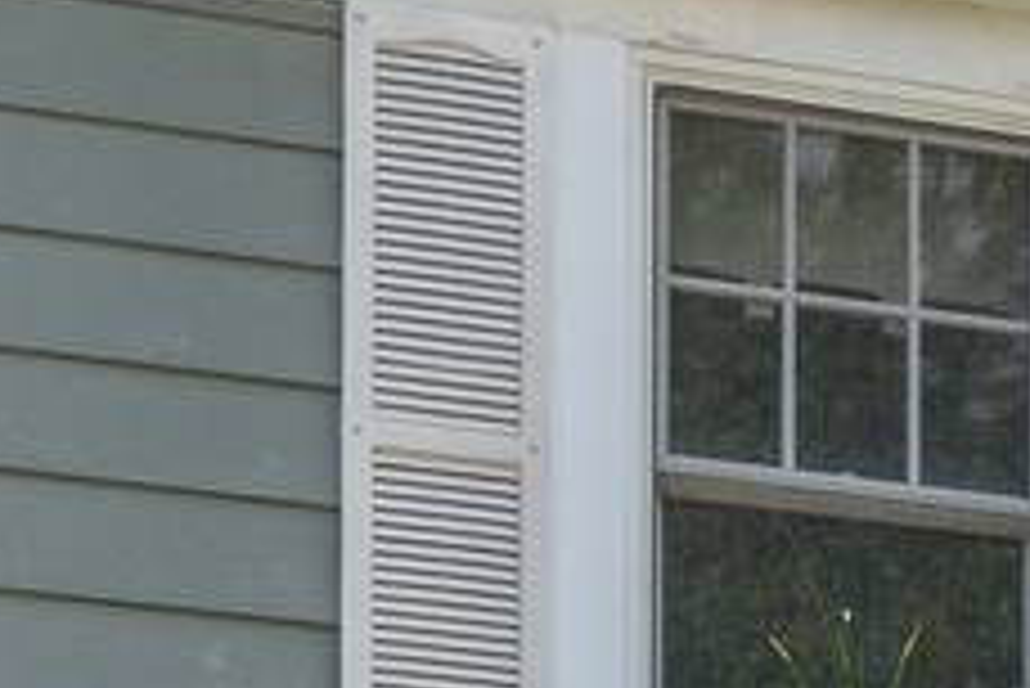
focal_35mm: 212
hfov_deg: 9.2
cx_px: 1880
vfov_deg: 6.3
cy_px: 1502
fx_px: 6069
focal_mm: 20
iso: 200
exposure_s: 1/400
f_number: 8
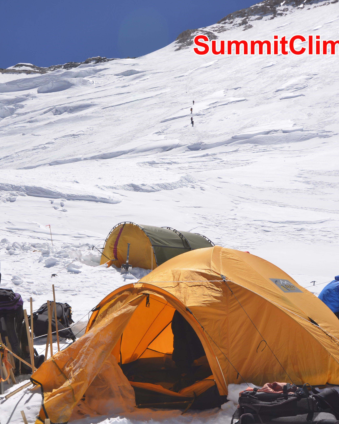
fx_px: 640
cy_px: 212
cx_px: 121
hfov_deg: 29.5
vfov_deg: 36.7
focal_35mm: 51
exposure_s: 1/500
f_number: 9
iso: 100
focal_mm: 24
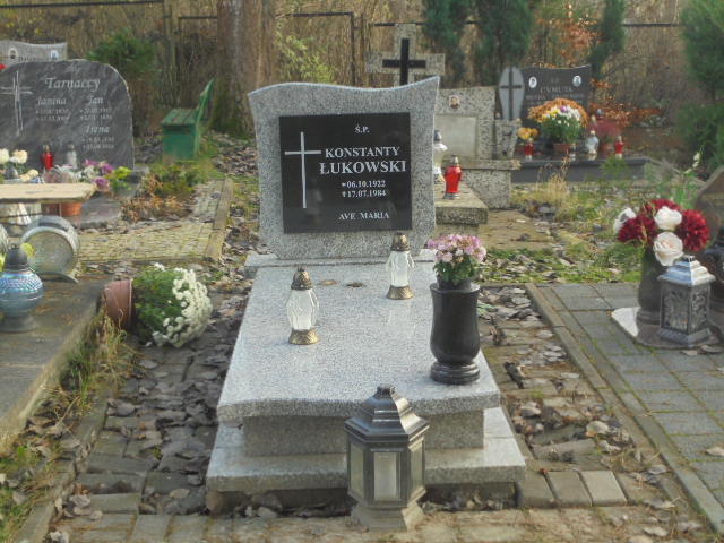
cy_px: 272
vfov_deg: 29.7
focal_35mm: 49
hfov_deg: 38.9
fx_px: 1025
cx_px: 362
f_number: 4.8
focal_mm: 8.9
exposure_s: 1/50
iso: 100
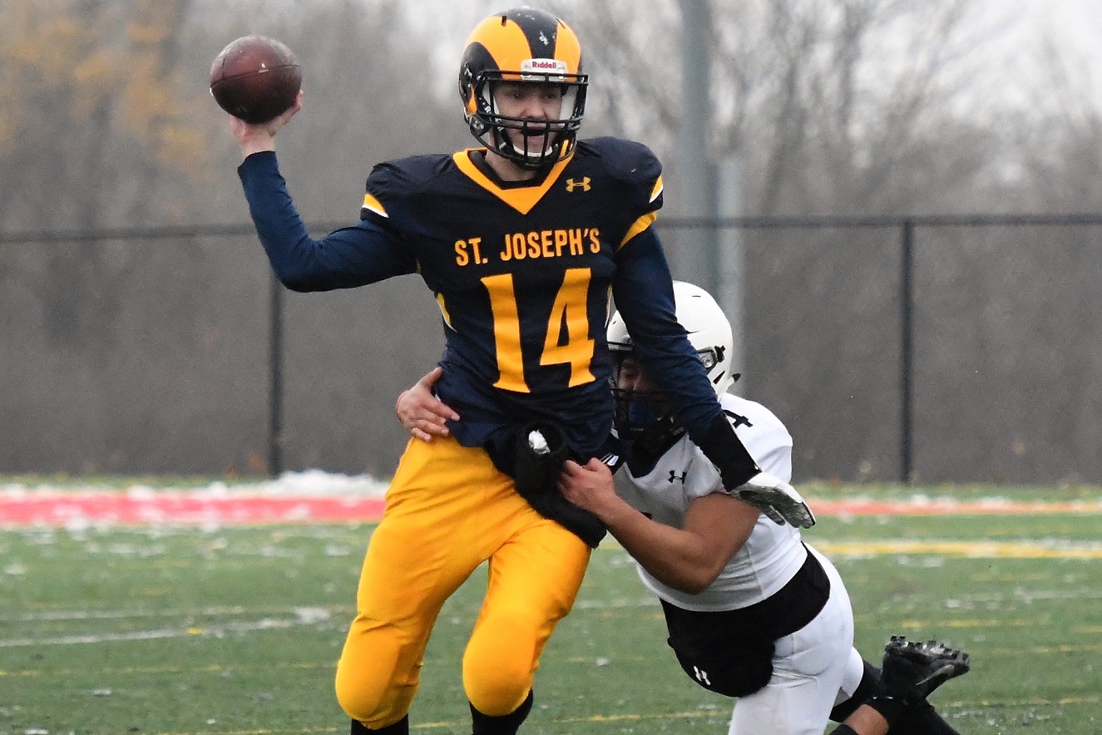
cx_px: 551
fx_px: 8496
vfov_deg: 5.0
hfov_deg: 7.4
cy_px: 368
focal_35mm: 278
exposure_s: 1/1000
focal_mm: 185
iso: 4000
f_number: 2.8
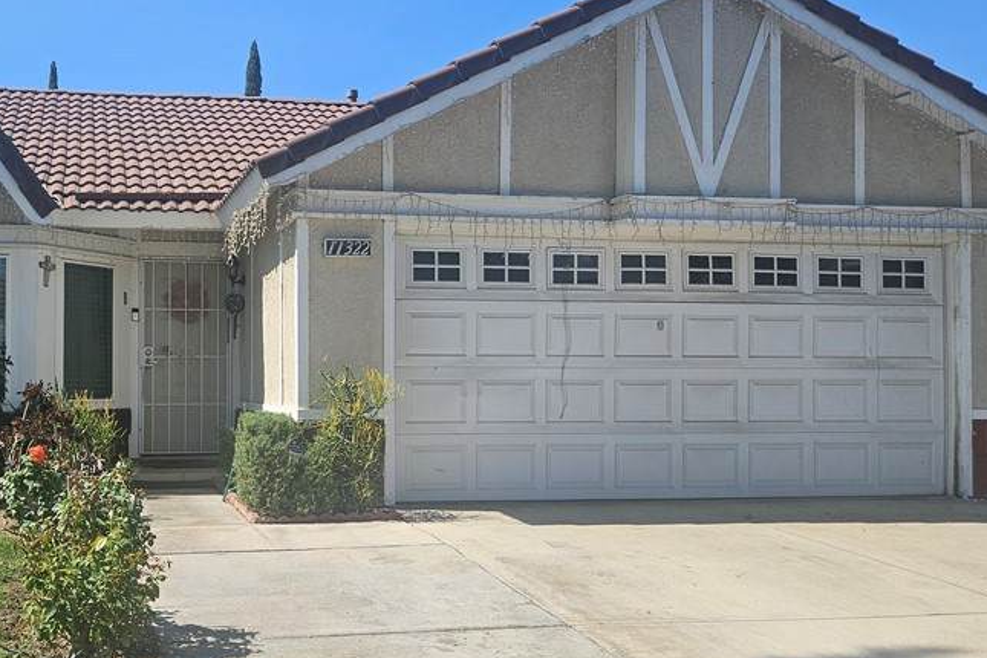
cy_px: 331
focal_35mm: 38
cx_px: 259
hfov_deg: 48.9
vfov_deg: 35.1
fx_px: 1042
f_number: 1.8
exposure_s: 1/1994
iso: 25
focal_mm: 5.4
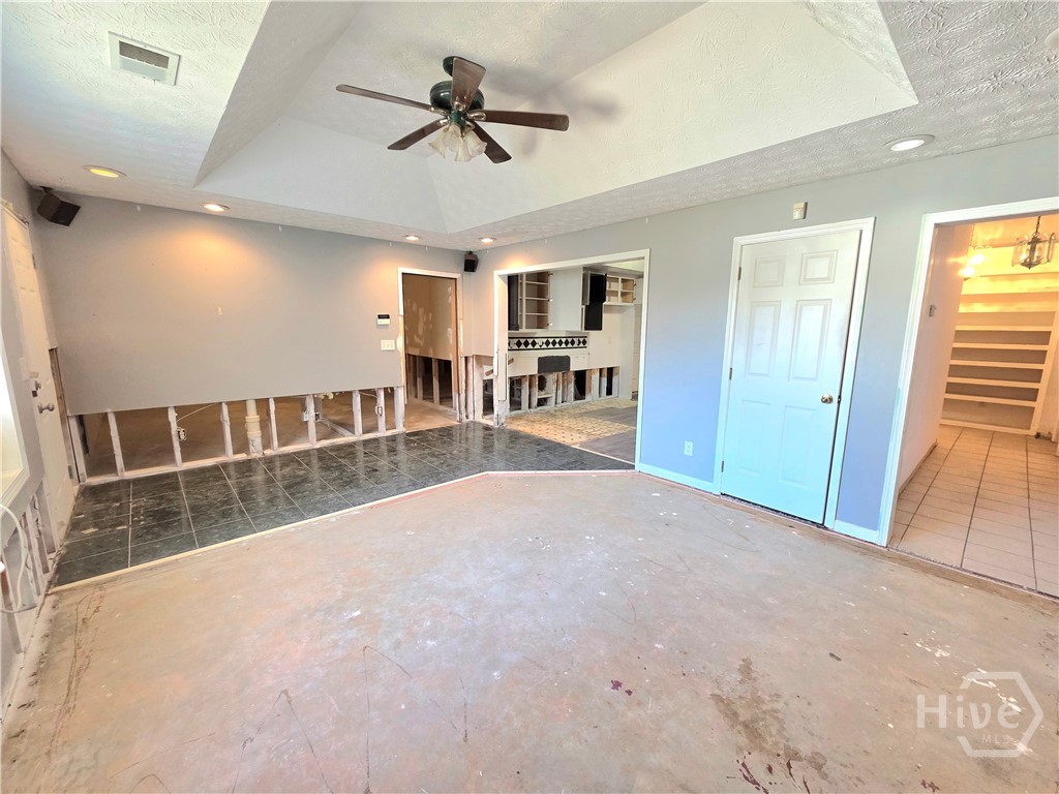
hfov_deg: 106.2
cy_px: 397
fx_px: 398
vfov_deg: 89.9
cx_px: 530
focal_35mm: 13
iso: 250
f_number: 2.2
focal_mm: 2.2
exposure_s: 1/60.2
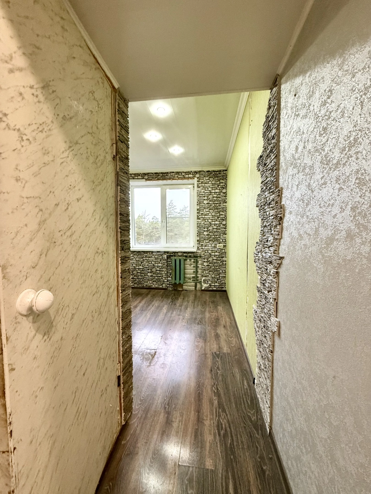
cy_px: 247
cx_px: 186
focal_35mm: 14
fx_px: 200
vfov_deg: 102.1
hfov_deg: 85.7
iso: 320
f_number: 2.2
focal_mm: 2.22
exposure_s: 1/80
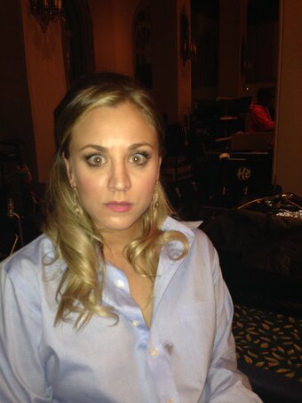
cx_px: 151
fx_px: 384
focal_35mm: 33
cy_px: 202
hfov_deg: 43.0
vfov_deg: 55.3
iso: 100
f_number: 2.4
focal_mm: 4.12
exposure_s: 1/16
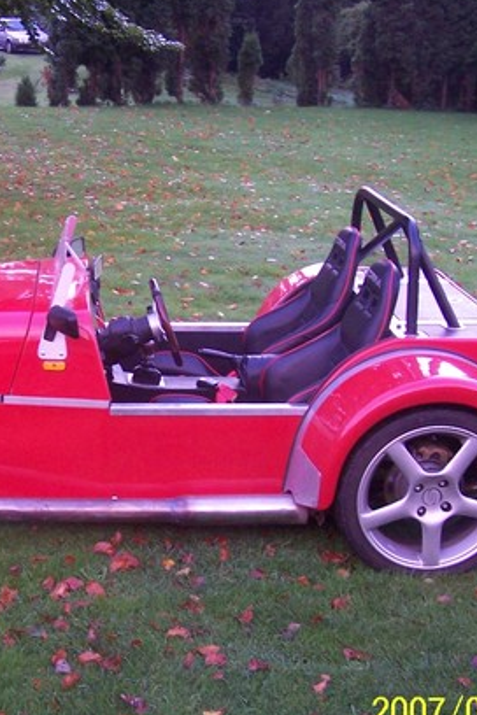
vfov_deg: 32.4
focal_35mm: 62
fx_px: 1232
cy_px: 398
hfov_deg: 21.5
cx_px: 65
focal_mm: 6.3
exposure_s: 1/15
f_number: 2.8
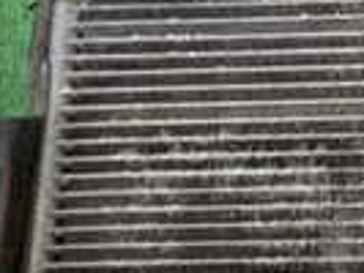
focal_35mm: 135
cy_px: 158
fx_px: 1421
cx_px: 657
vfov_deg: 11.0
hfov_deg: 13.2
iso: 250
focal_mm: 5.4
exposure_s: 1/30
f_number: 2.3
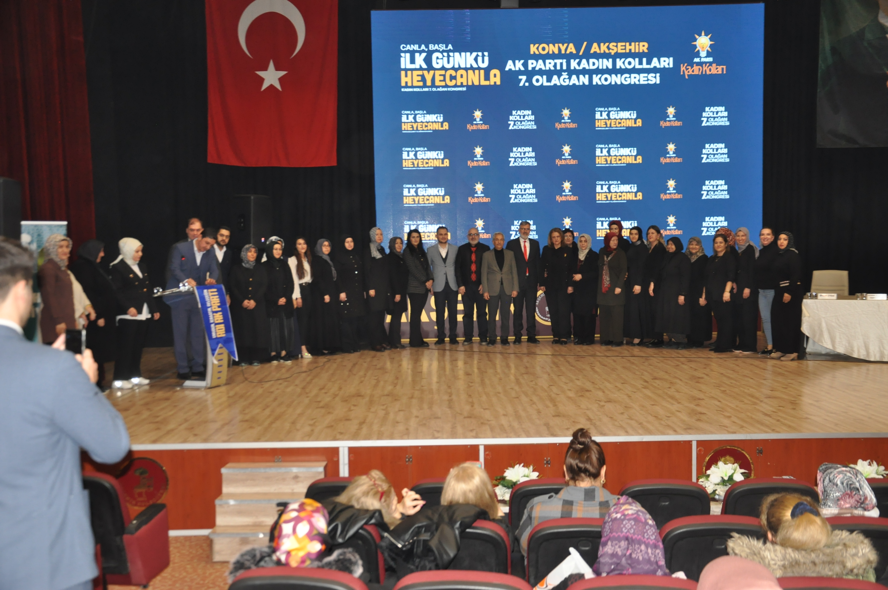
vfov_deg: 34.1
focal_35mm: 39
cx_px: 444
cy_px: 295
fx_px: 961
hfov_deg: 49.6
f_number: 4
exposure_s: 1/60
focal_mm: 26
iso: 800
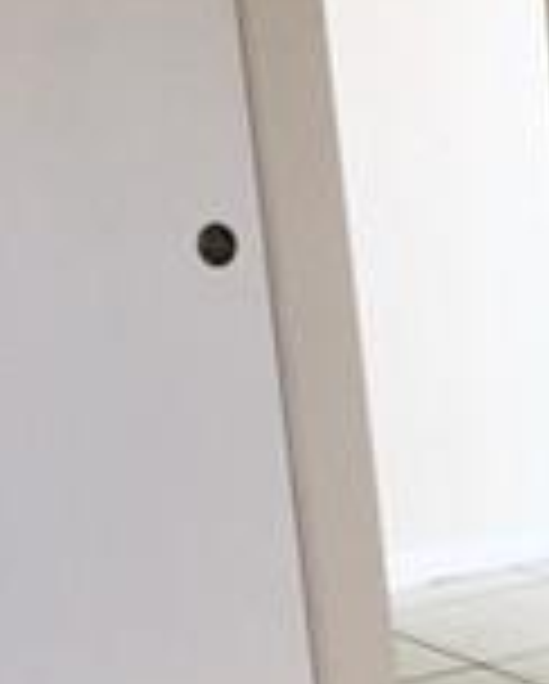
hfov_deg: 10.1
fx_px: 2899
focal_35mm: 143
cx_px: 1062
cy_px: 1098
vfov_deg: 12.6
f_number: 2.2
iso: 50
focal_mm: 4.15
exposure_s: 1/120
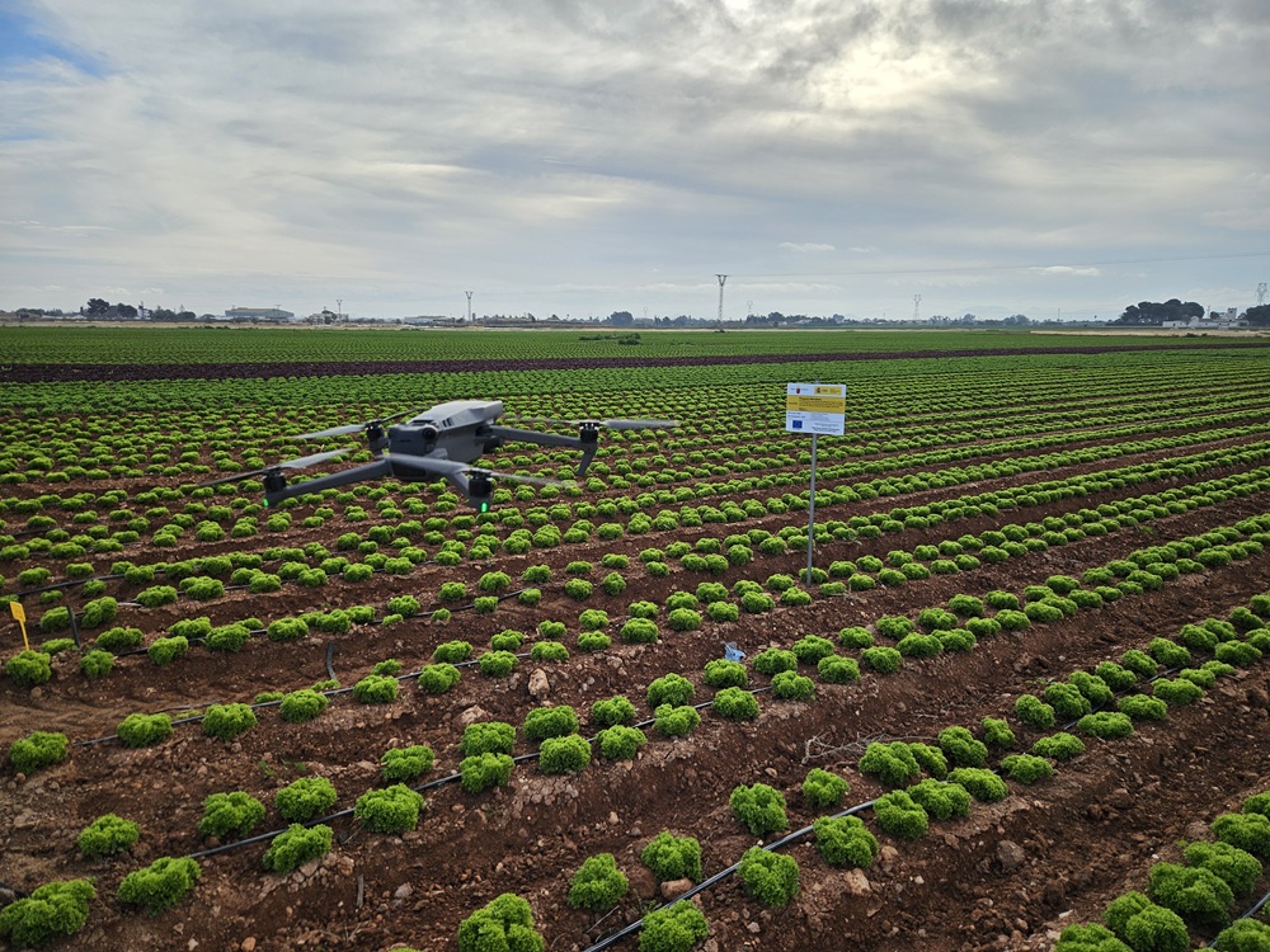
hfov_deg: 73.9
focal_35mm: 23
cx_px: 635
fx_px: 844
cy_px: 476
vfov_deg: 58.9
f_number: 1.8
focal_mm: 5.4
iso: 25
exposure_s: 1/1505
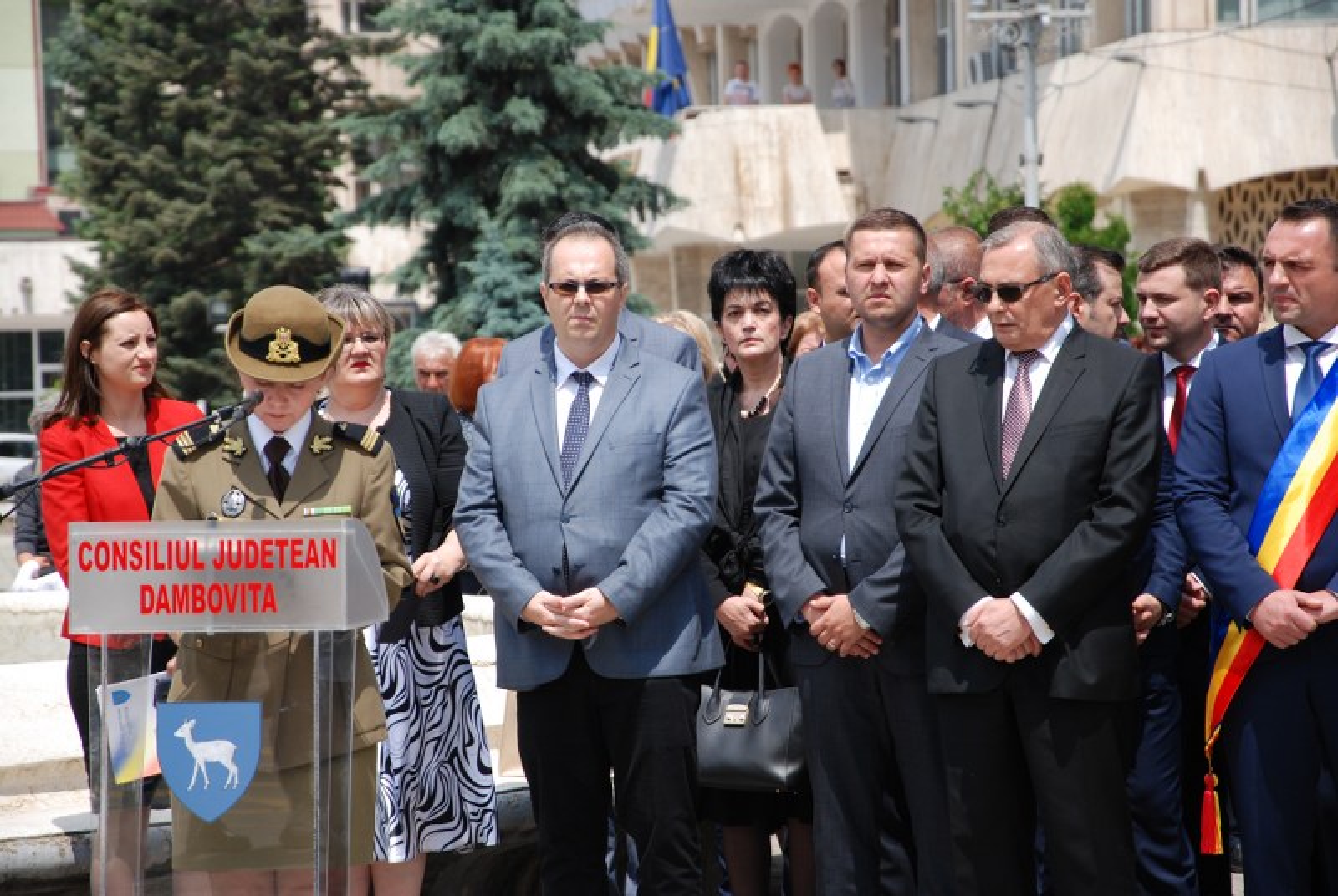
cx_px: 669
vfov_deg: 8.7
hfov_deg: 13.0
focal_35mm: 158
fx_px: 5862
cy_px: 448
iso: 180
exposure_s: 1/500
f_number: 5.6
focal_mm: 105
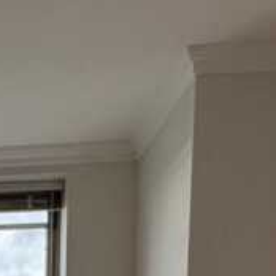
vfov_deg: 17.7
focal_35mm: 73
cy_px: 530
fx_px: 659
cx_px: -111
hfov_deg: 20.9
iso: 40
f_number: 2.2
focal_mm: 2.22
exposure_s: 1/115
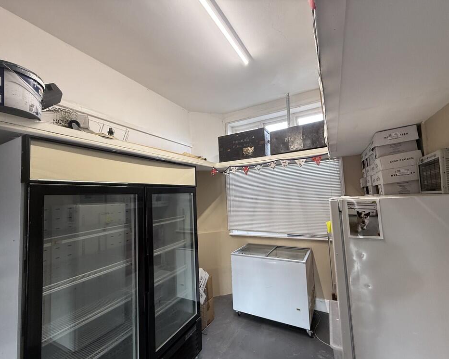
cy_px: 184
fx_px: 199
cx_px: 230
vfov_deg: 84.0
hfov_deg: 96.8
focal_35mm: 15
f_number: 2.2
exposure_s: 1/100
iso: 160
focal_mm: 2.22
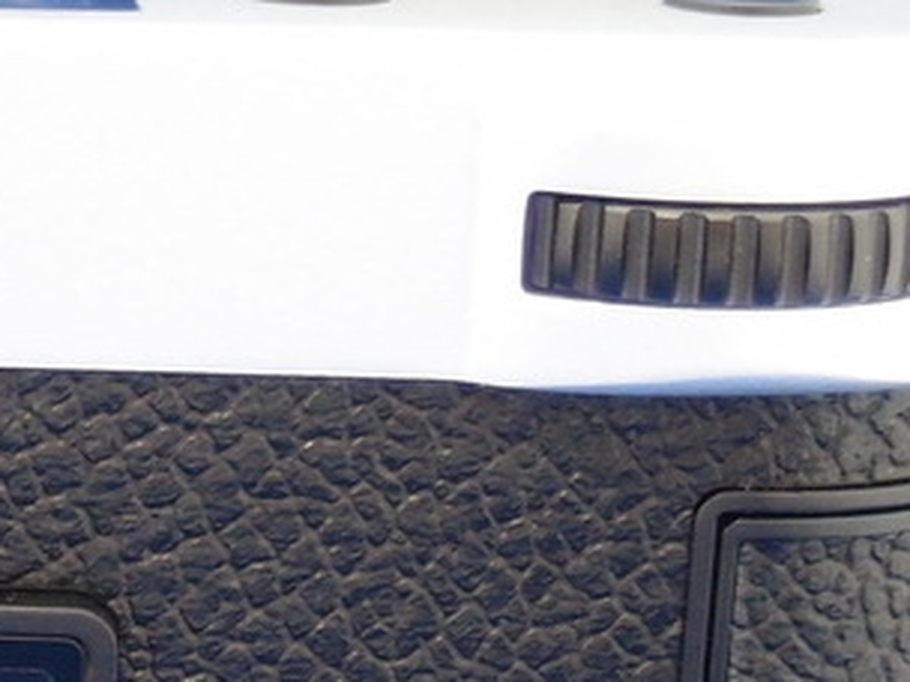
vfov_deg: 9.1
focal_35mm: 162
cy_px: 547
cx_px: -572
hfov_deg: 11.5
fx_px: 4259
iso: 200
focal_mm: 8.99
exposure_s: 1/25
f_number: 2
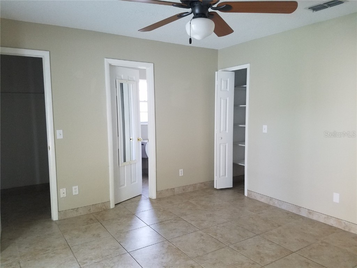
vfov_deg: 53.1
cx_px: 178
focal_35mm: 26
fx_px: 268
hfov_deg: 67.3
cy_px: 134
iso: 200
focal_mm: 4.2
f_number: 1.7
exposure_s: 1/16
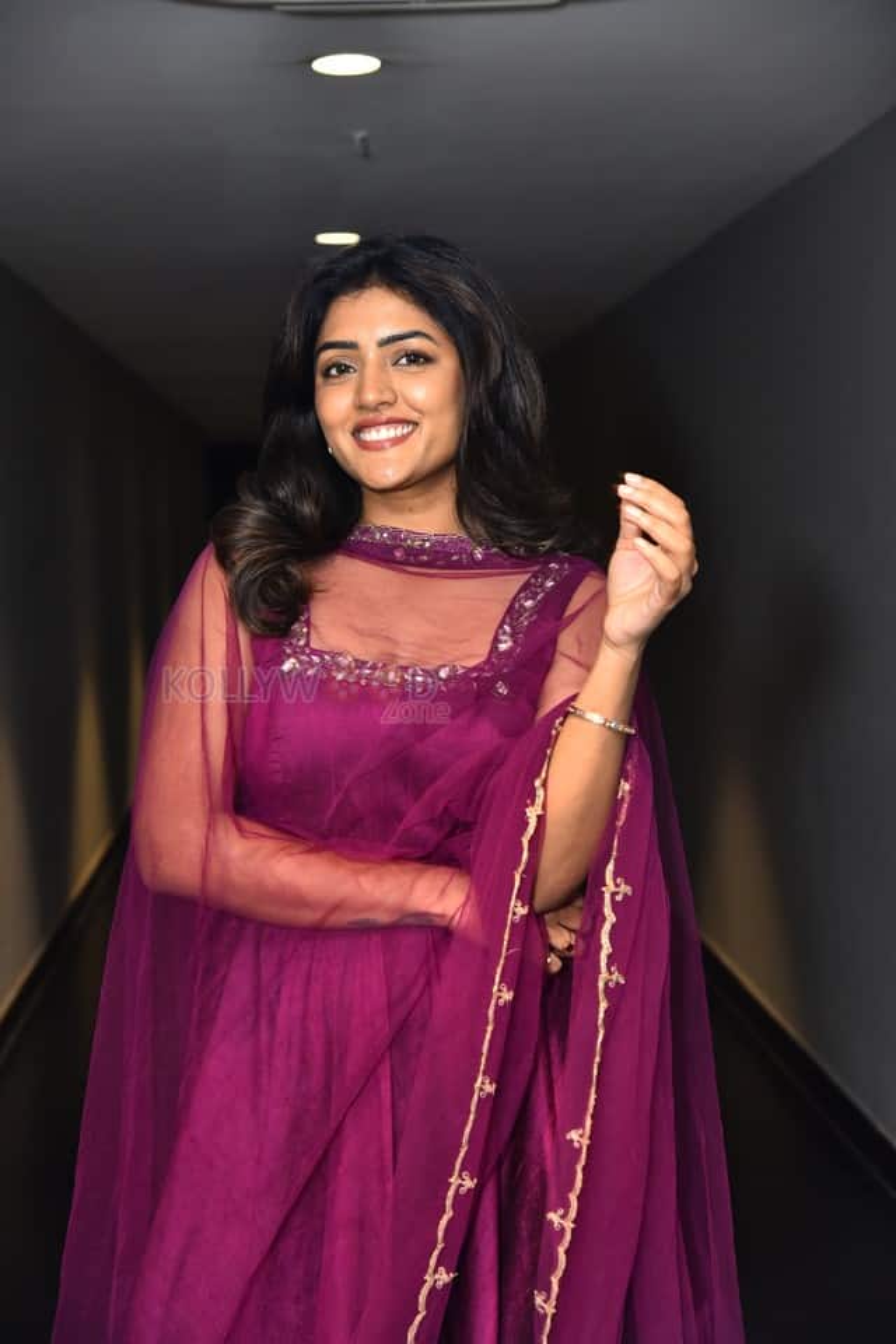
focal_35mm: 75
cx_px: 448
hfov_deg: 18.2
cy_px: 672
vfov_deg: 27.0
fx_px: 2800
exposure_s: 1/125
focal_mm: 75
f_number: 5
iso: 1600
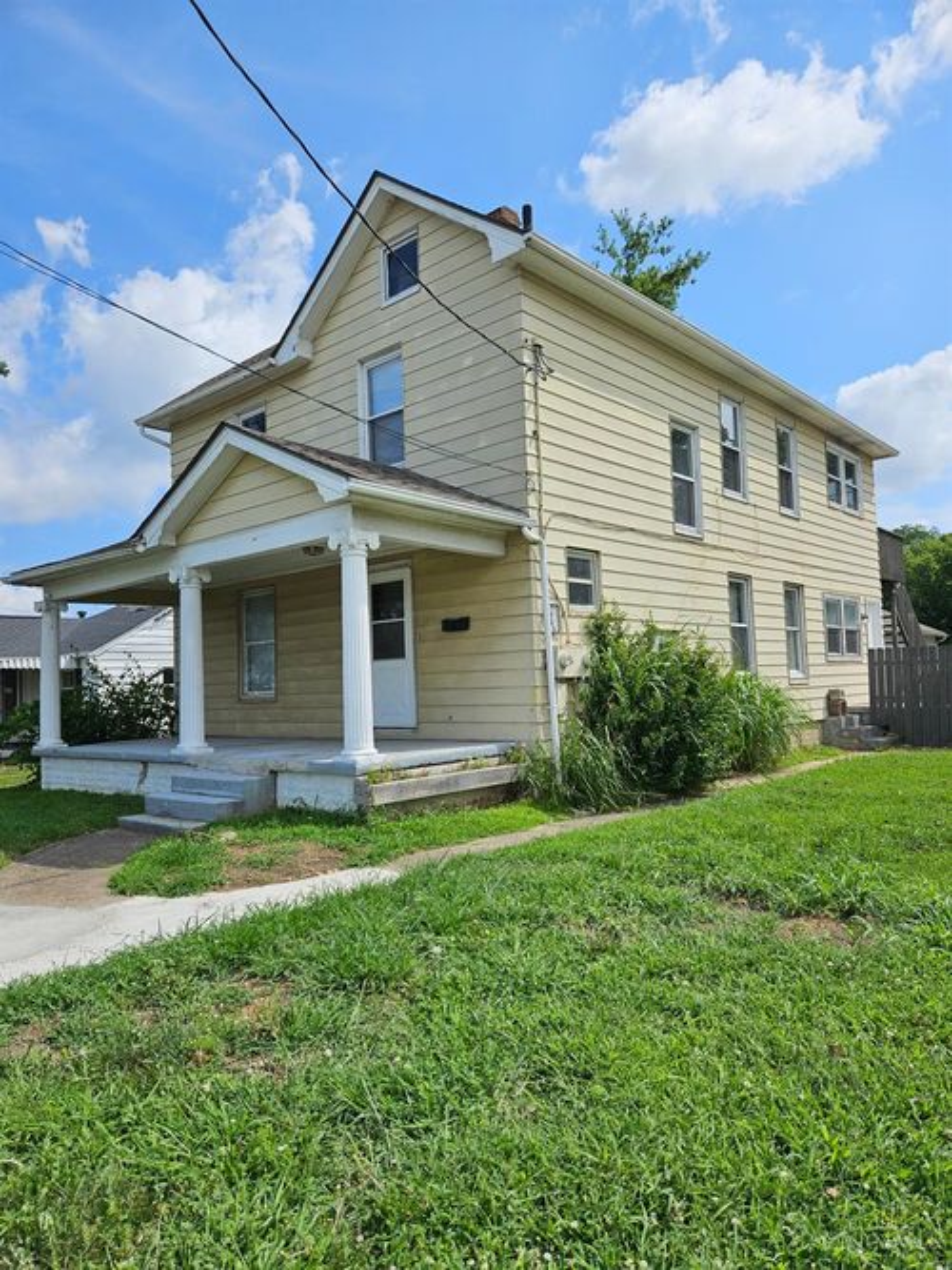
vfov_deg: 73.9
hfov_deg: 58.9
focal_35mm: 23
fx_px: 844
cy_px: 635
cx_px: 476
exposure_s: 1/2607
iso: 25
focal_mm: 5.4
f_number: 1.8
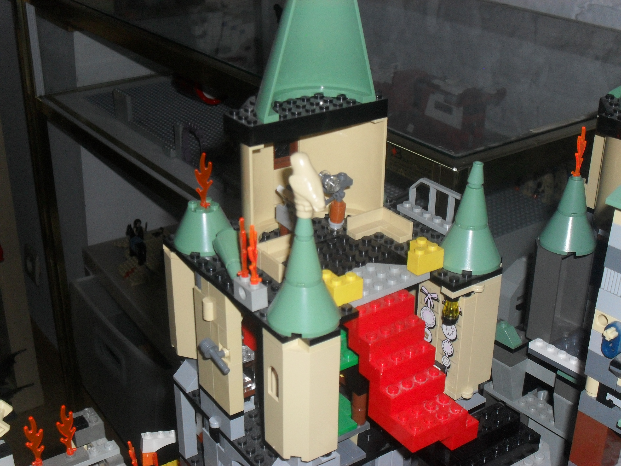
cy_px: 233
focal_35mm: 49
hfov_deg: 38.9
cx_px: 310
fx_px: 879
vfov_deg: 29.7
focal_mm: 8.7
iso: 200
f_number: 3.9
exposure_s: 1/45
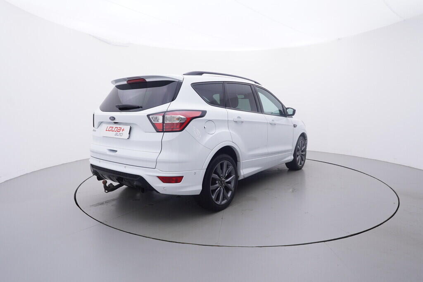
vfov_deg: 56.2
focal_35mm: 22
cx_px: 212
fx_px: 265
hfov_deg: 77.3
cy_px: 141
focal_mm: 15
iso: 200
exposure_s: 1/80
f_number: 5
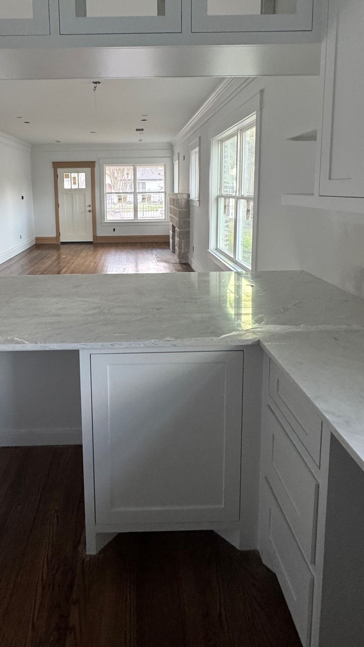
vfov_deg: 84.2
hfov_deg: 55.1
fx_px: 343
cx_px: 133
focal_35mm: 20
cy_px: 227
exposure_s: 1/99
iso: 320
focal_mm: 2.22
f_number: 2.2
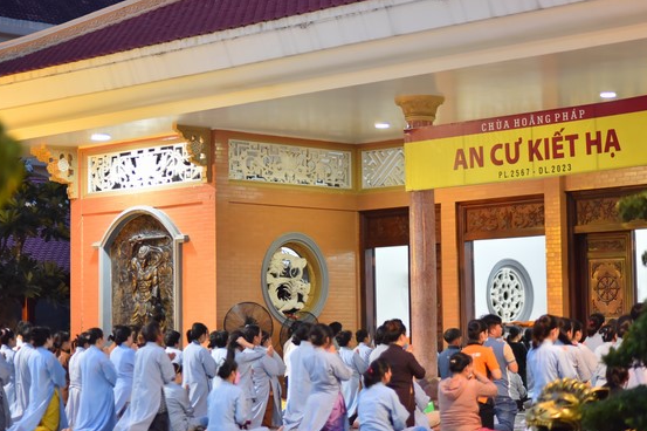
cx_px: 325
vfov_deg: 13.7
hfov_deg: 20.4
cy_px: 195
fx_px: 1796
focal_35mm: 100
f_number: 1.8
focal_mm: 85
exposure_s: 1/160
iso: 1250
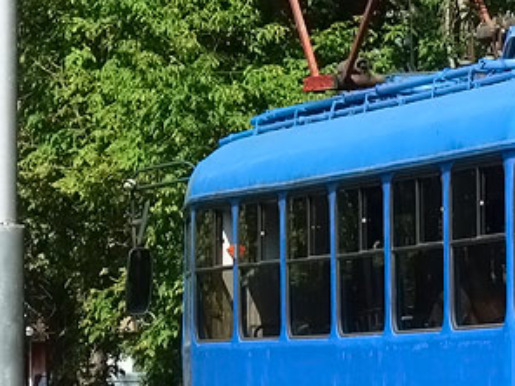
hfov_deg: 5.1
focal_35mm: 390
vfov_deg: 3.8
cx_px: 651
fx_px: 5802
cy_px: 136
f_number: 4.9
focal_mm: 37.1
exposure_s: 1/500
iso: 125
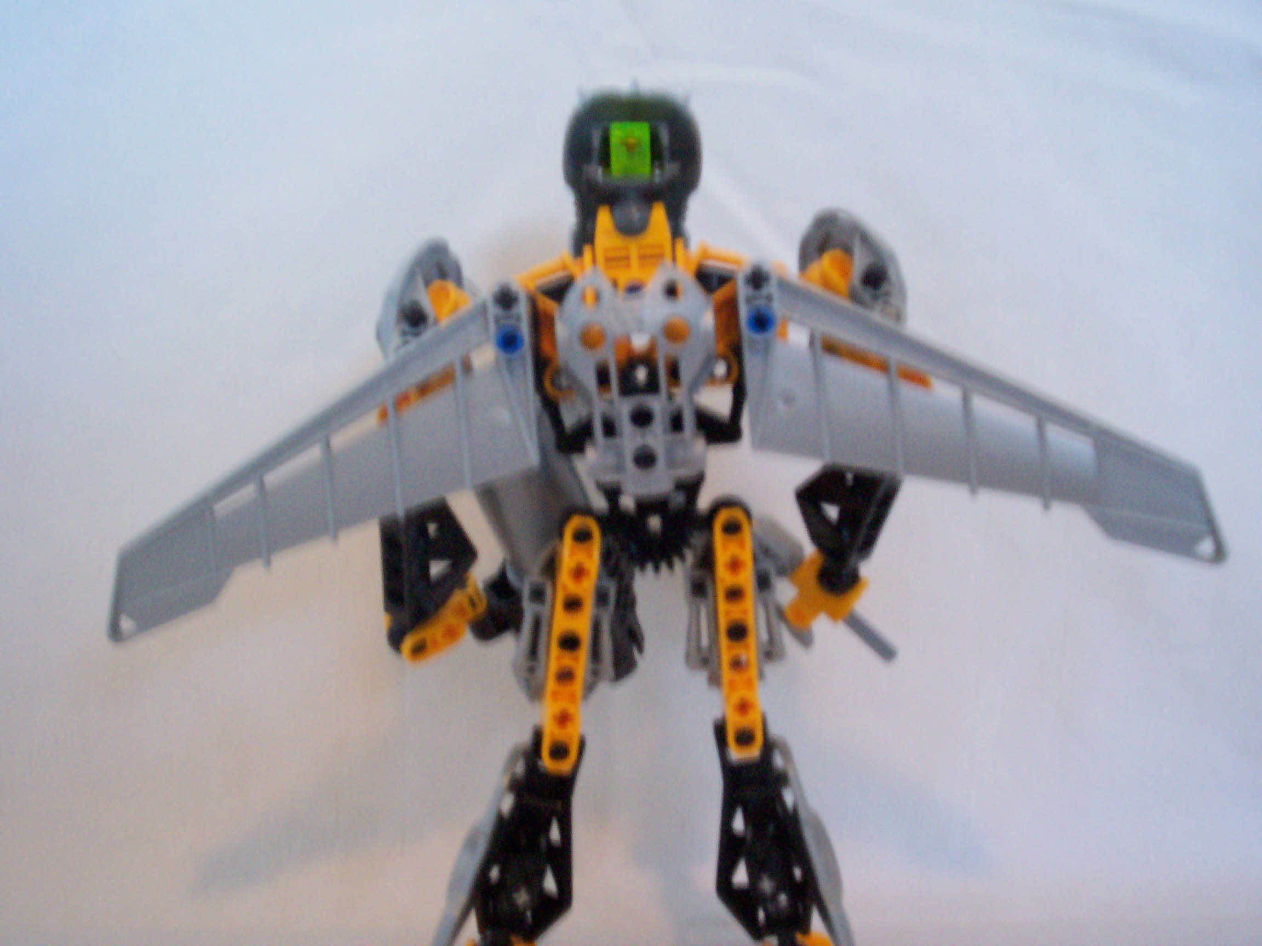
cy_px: 473
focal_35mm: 36
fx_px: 1312
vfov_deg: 39.7
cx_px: 631
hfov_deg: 51.4
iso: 241
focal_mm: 5.9
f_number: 4.5
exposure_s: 1/8
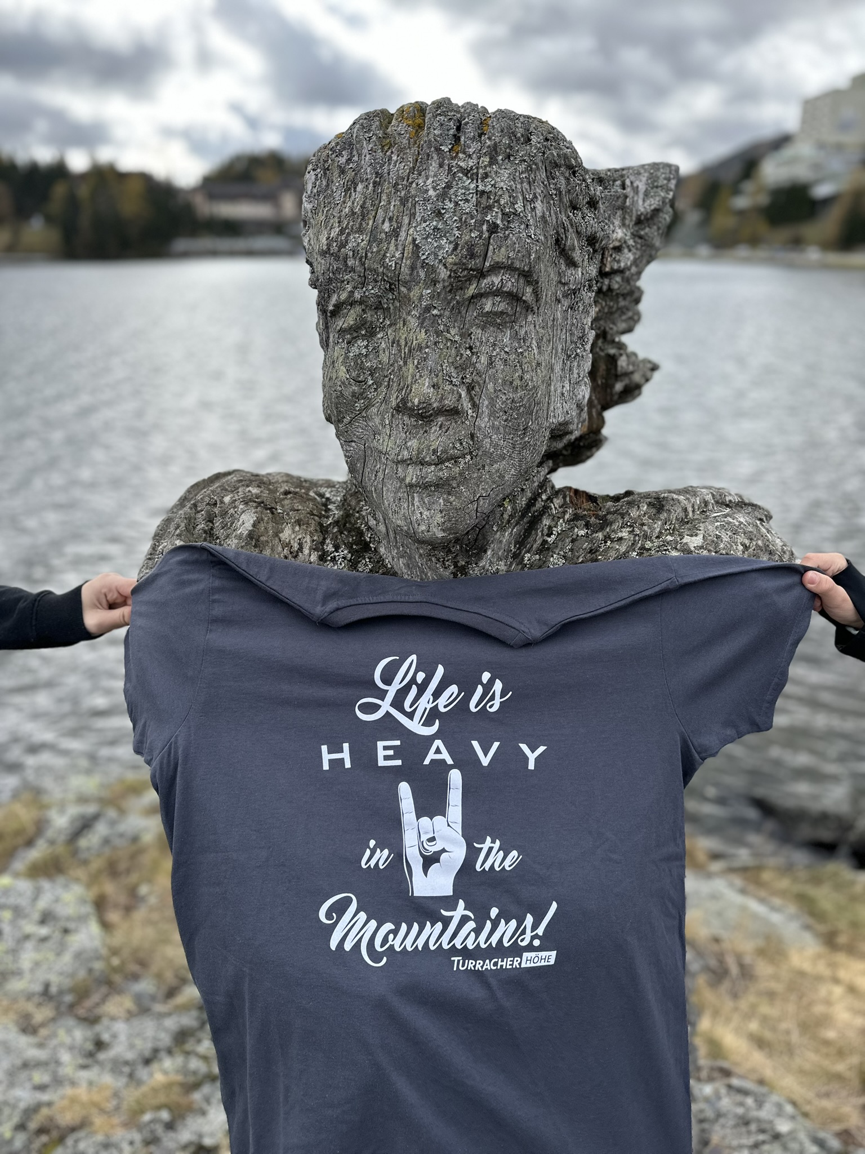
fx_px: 800
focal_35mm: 24
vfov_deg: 71.6
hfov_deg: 56.8
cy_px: 577
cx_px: 432
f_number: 1.78
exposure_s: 1/1453
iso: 80
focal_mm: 6.86
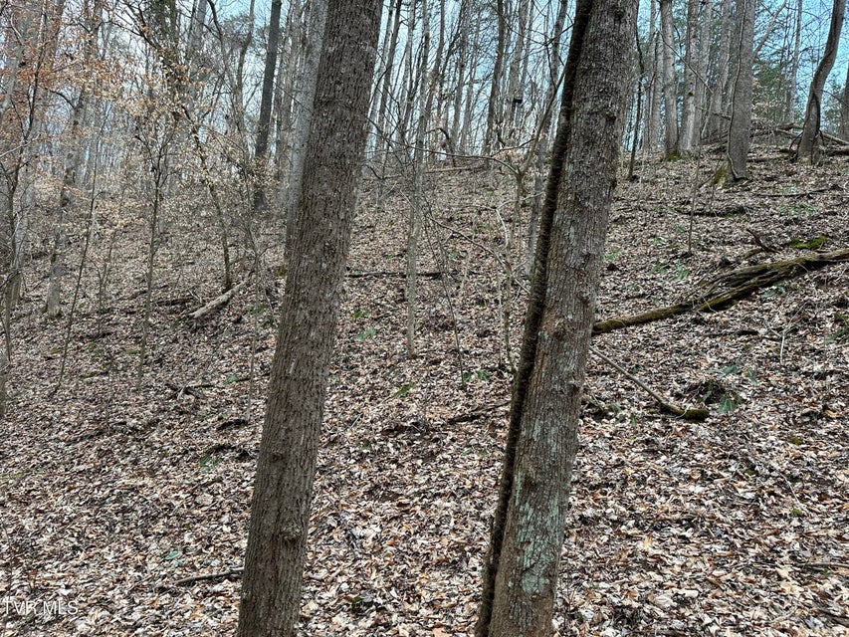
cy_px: 318
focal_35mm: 24
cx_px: 424
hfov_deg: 71.6
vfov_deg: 56.8
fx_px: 589
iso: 80
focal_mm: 6.86
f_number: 1.78
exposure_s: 1/535
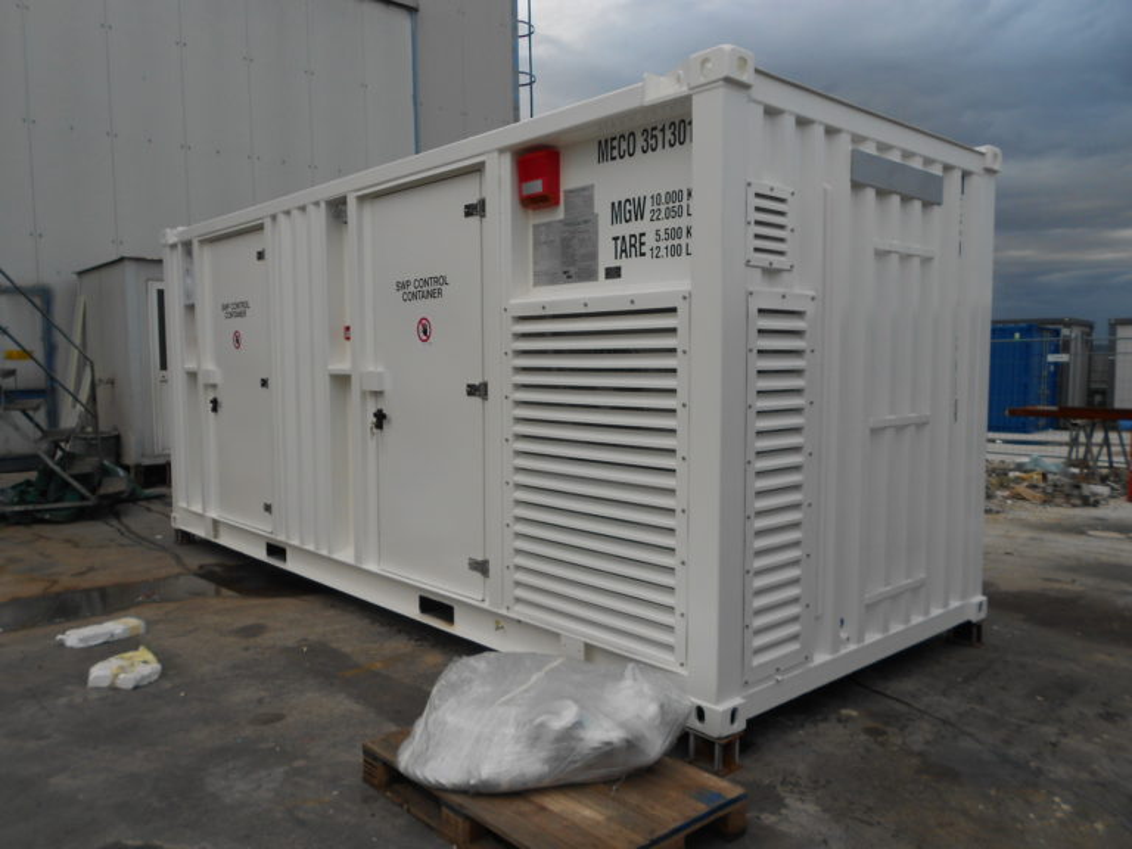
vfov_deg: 53.1
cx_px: 566
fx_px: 850
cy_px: 424
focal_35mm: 26
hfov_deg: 67.3
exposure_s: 1/125
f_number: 3.2
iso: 80
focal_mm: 4.6
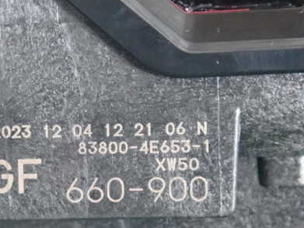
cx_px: 72
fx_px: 404
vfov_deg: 31.0
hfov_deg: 40.0
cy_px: 171
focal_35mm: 46
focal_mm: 5.4
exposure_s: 1/50
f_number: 4.9
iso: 4000
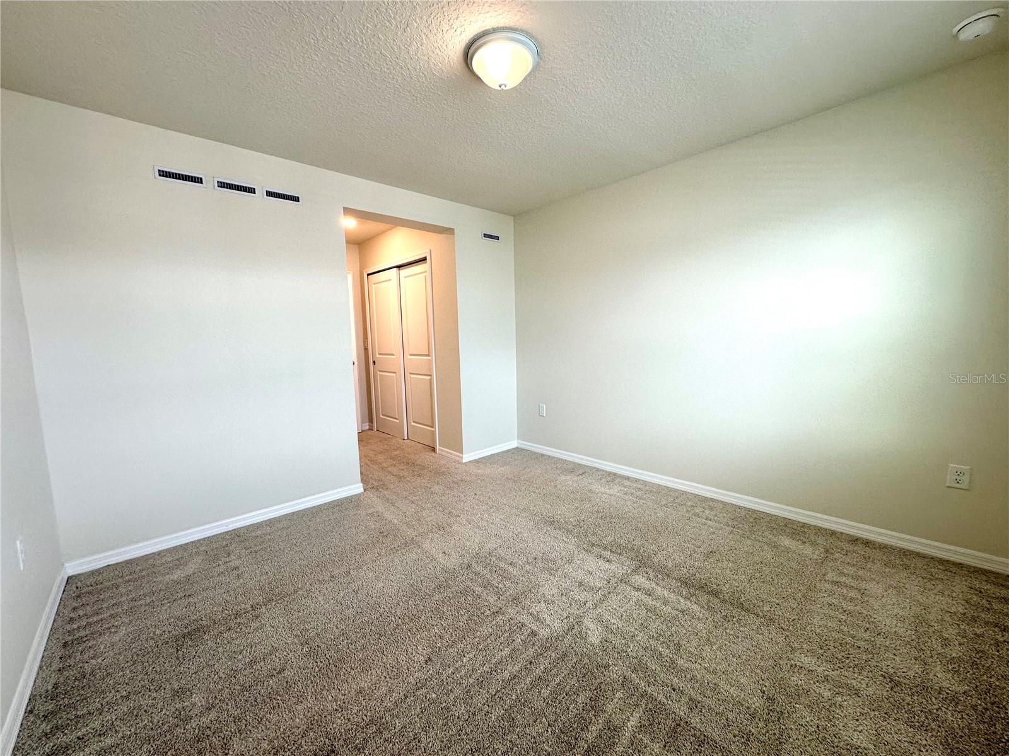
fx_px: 408
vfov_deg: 85.7
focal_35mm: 14
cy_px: 378
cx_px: 504
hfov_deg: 102.1
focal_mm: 2.22
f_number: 2.2
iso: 160
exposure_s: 1/120
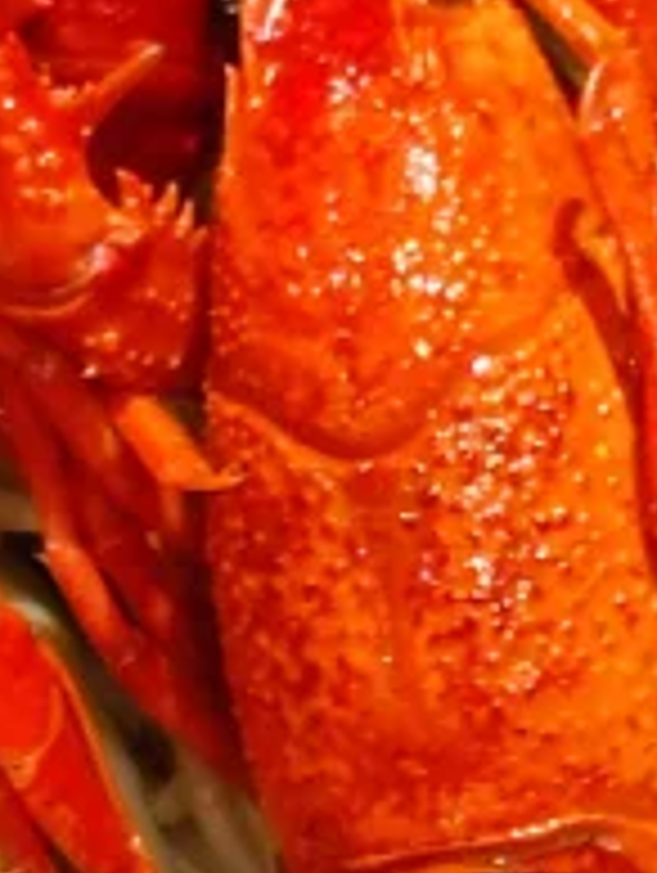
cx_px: 518
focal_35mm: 356
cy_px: 603
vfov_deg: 5.6
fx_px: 8989
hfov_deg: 4.2
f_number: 1.78
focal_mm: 6.86
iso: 125
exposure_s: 1/50
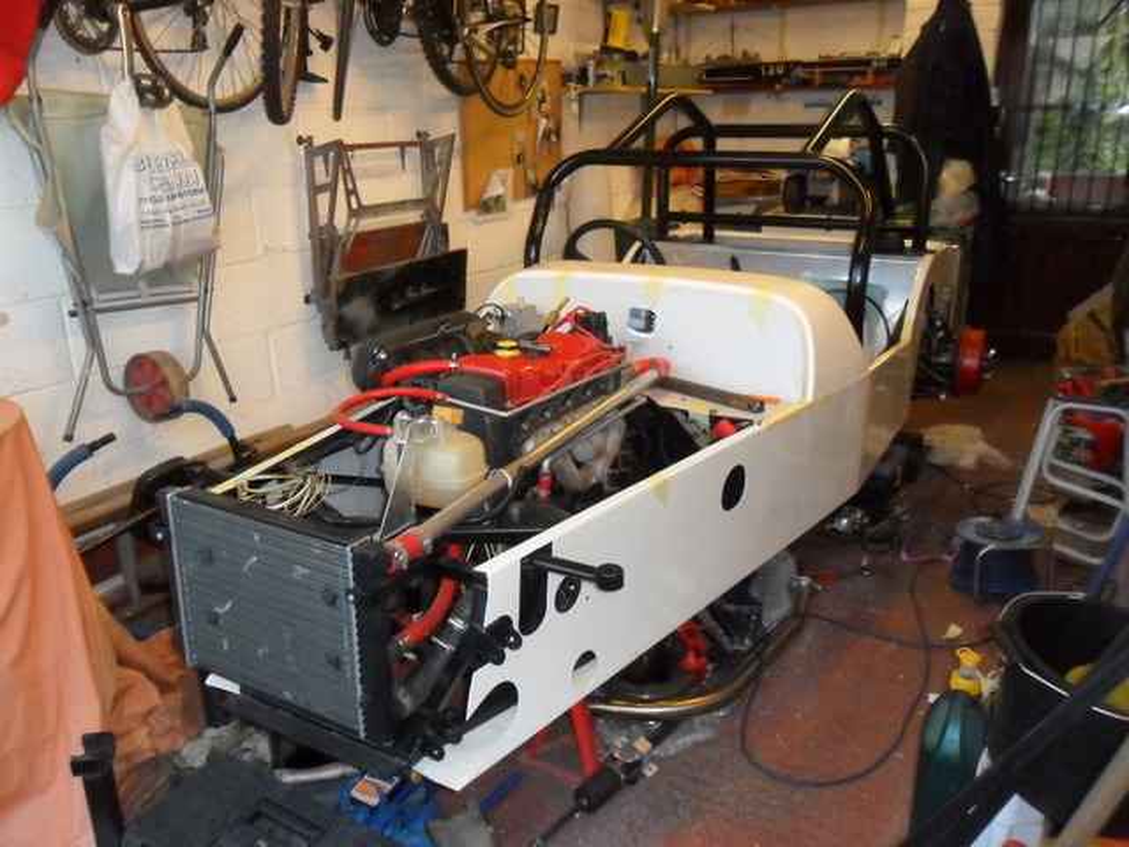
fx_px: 881
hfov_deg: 65.3
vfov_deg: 51.4
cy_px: 424
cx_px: 564
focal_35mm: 27
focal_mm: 4.9
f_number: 3.5
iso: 400
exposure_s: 1/45
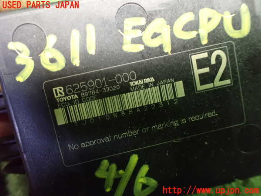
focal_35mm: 30
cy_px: 98
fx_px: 226
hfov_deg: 60.0
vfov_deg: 46.8
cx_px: 130
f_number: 2.3
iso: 1600
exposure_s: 1/30
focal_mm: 5.4
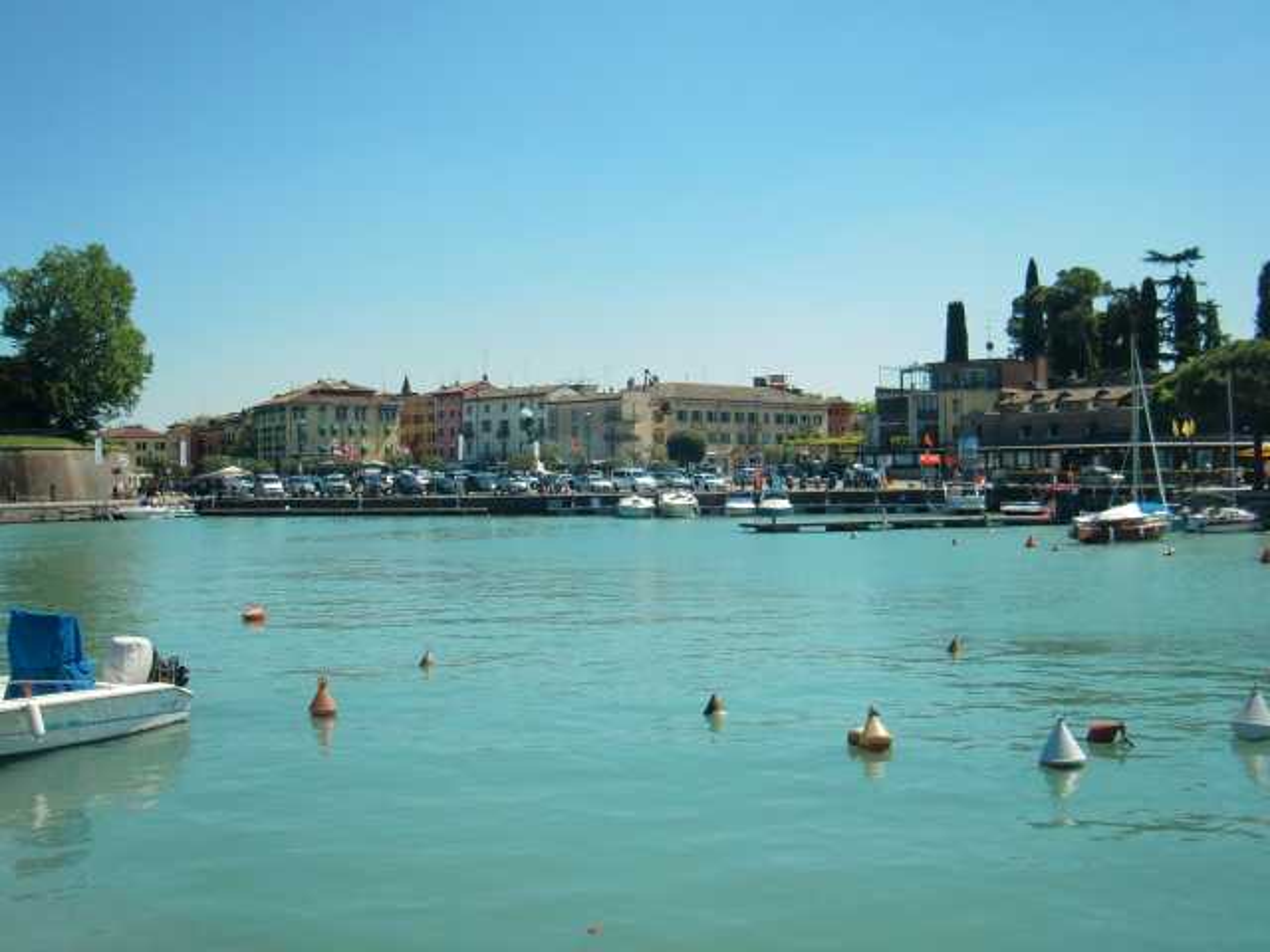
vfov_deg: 37.7
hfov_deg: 49.0
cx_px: 635
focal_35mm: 38
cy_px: 476
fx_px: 1394
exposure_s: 1/320
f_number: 8.9
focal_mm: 6.66
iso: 100
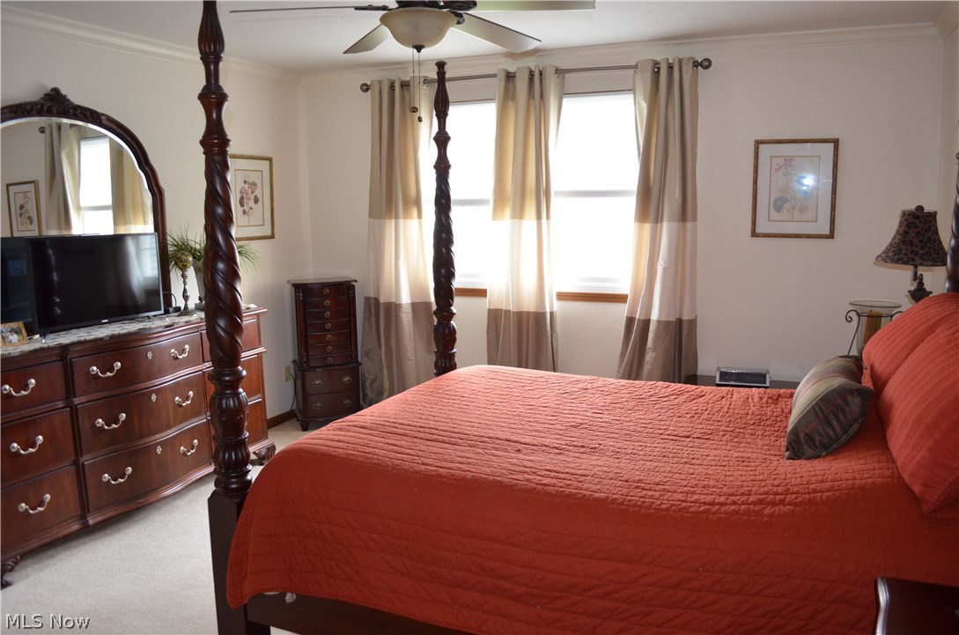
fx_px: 718
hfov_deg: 67.5
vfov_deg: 47.7
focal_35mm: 27
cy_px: 318
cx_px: 480
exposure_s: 1/60
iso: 1000
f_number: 3.5
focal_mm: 18
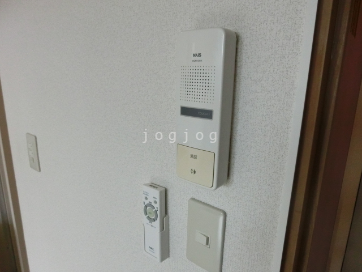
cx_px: 181
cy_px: 136
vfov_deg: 56.8
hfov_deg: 71.6
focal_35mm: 24
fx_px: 251
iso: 800
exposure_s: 1/500
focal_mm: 4.24
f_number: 3
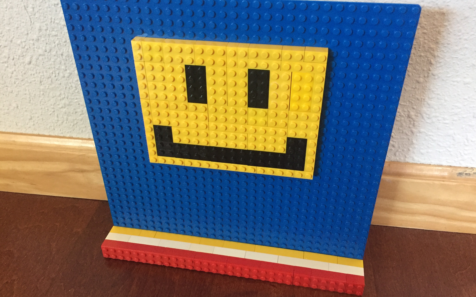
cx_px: 237
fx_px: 402
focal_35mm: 31
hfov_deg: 61.2
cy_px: 145
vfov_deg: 40.6
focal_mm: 4.15
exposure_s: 1/20
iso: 250
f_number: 2.2
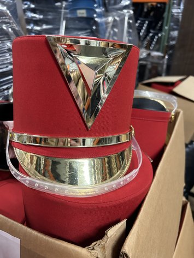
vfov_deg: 67.3
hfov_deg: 53.1
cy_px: 129
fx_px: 194
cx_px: 97
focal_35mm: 26
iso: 320
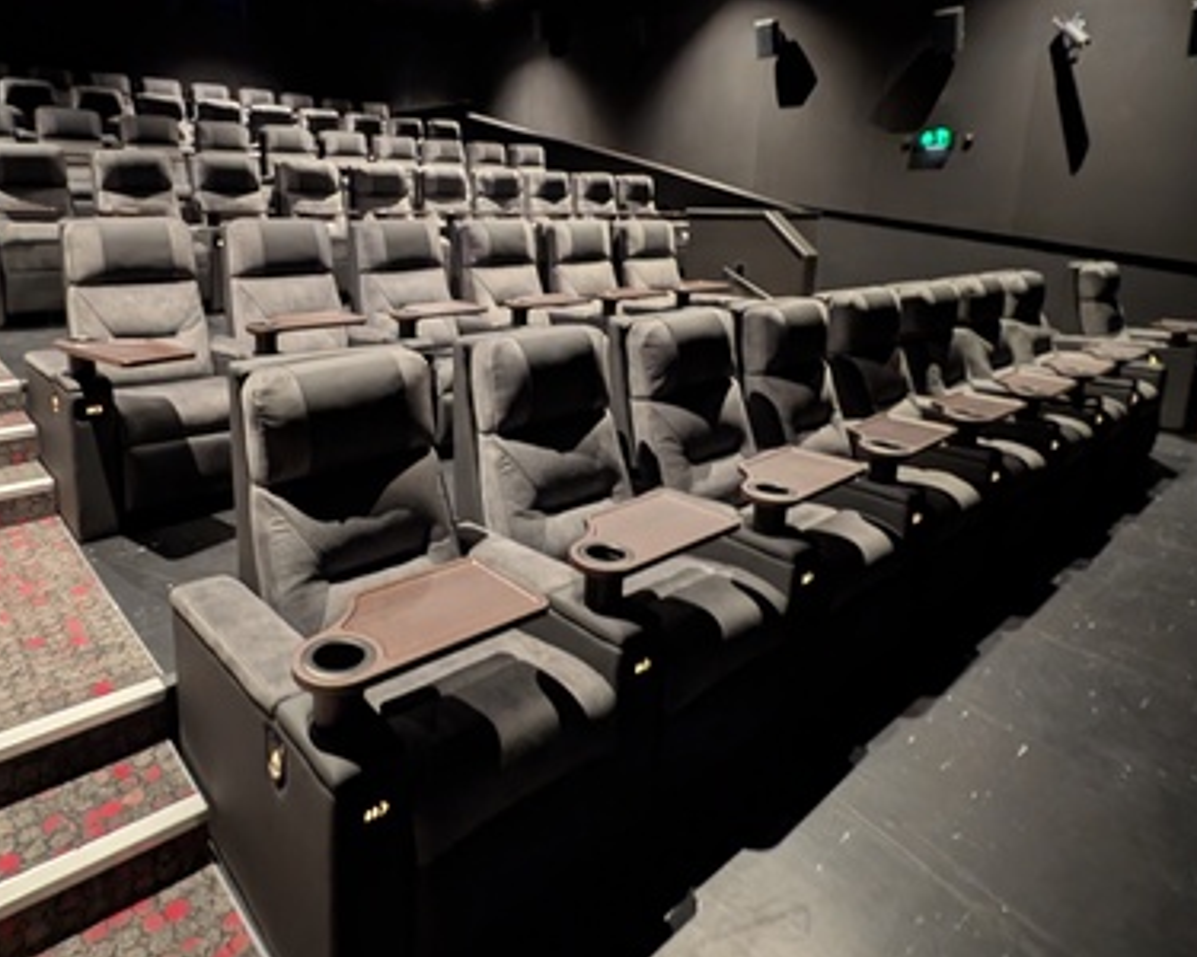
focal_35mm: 20
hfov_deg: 79.3
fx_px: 709
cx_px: 472
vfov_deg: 67.0
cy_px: 354
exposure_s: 1/2.83
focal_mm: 2.23
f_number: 1.95
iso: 765
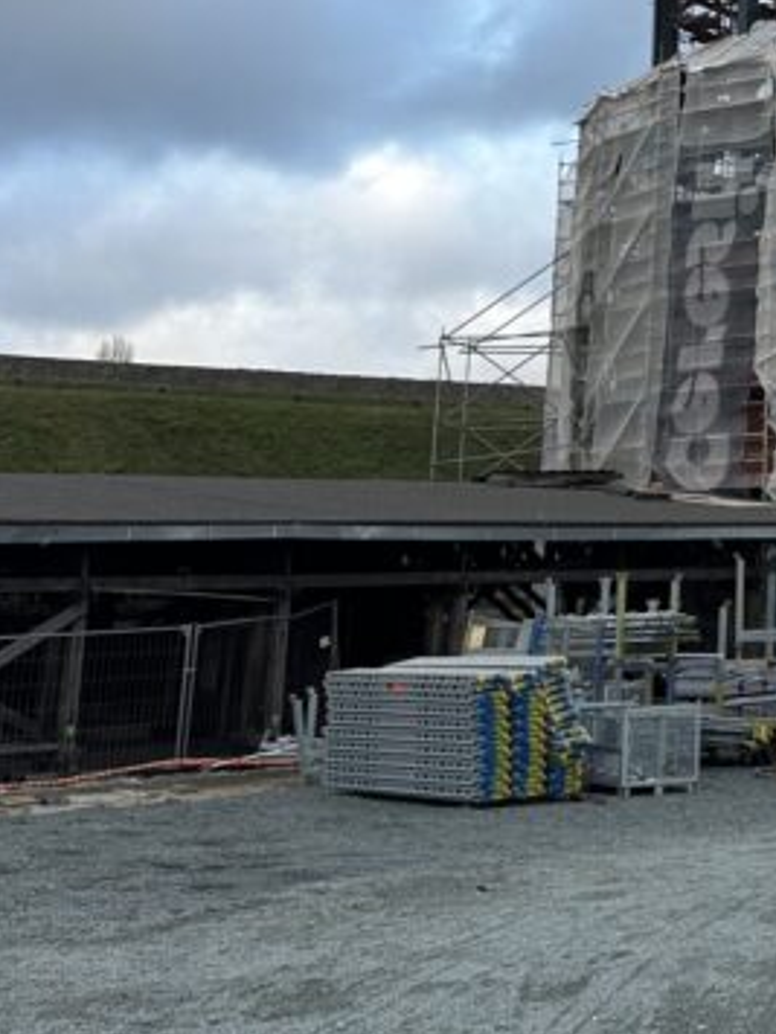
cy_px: -15
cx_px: 988
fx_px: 2062
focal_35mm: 69
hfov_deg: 19.7
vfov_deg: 26.6
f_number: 1.78
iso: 80
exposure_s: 1/611
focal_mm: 6.86
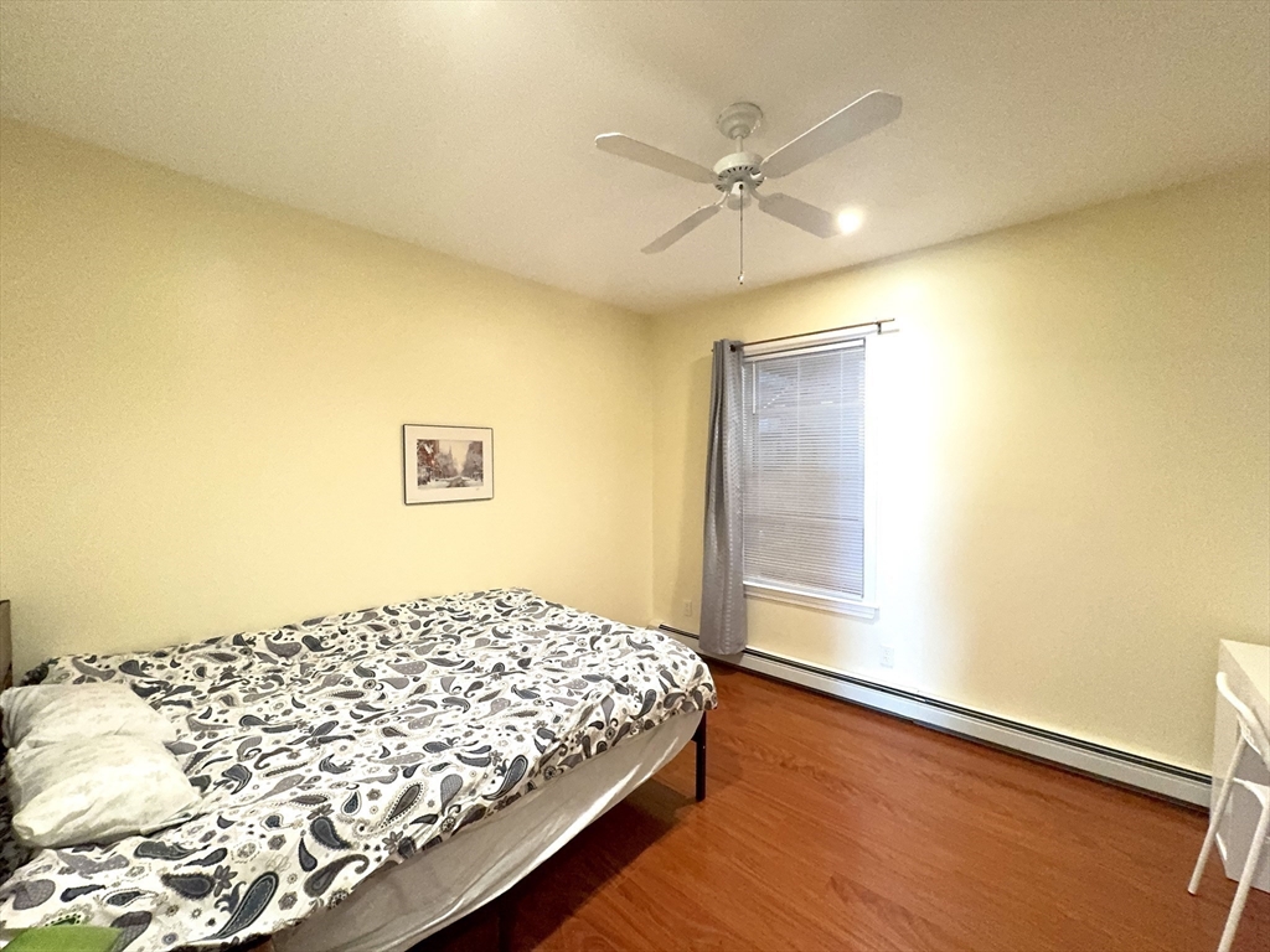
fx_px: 514
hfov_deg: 102.1
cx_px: 635
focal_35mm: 14
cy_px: 476
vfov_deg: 85.7
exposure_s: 1/60
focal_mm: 2.22
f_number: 2.2
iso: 400
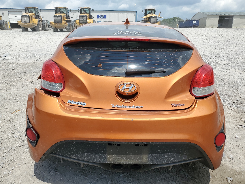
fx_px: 184
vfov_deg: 53.1
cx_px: 122
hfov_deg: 67.3
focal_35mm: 26
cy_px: 92
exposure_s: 1/5000
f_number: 1.5
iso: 50
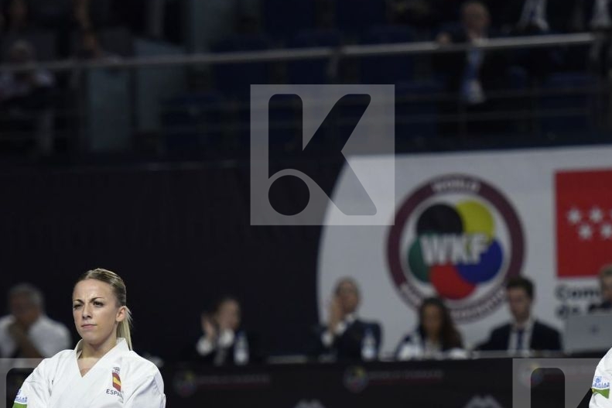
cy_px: 429
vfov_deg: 3.8
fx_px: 6186
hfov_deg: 5.7
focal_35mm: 364
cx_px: 323
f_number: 2.8
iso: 800
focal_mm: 160
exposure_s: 1/800
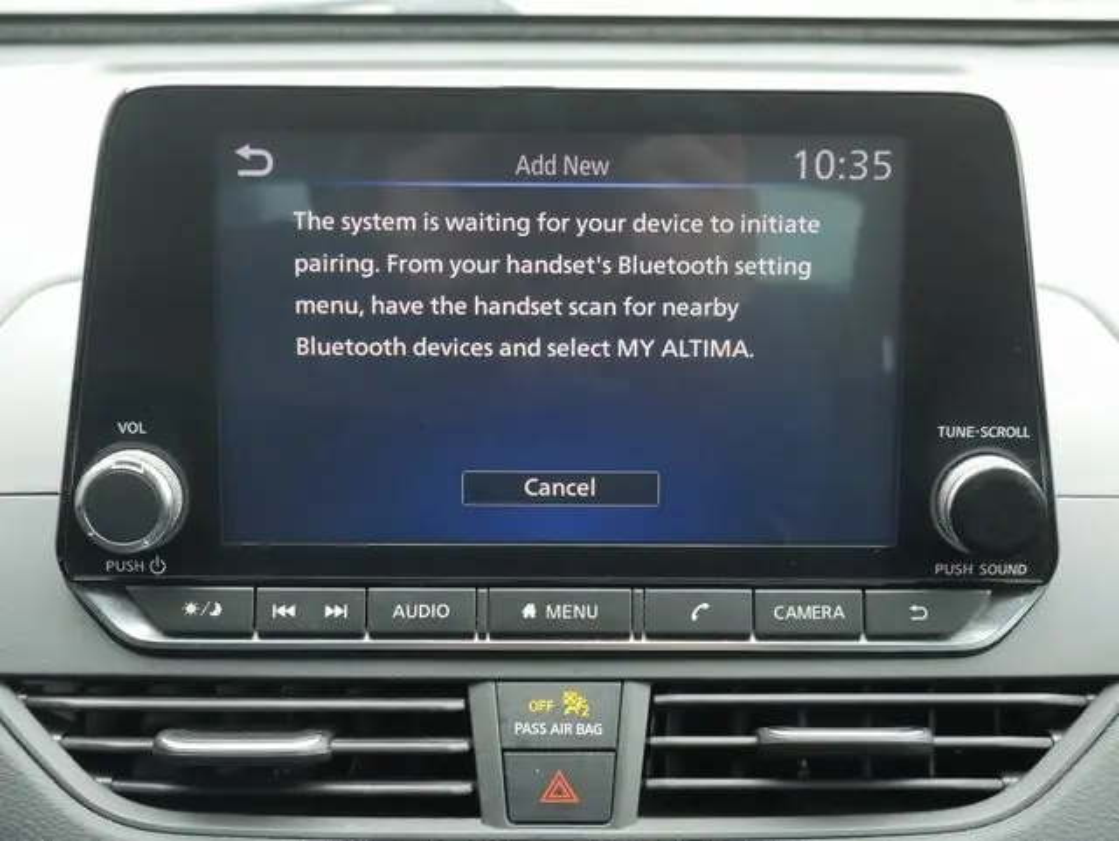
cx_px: 560
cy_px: 420
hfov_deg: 39.6
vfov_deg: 30.3
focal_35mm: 48
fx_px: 1553
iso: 1600
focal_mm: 24
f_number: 5.2
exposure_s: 1/60
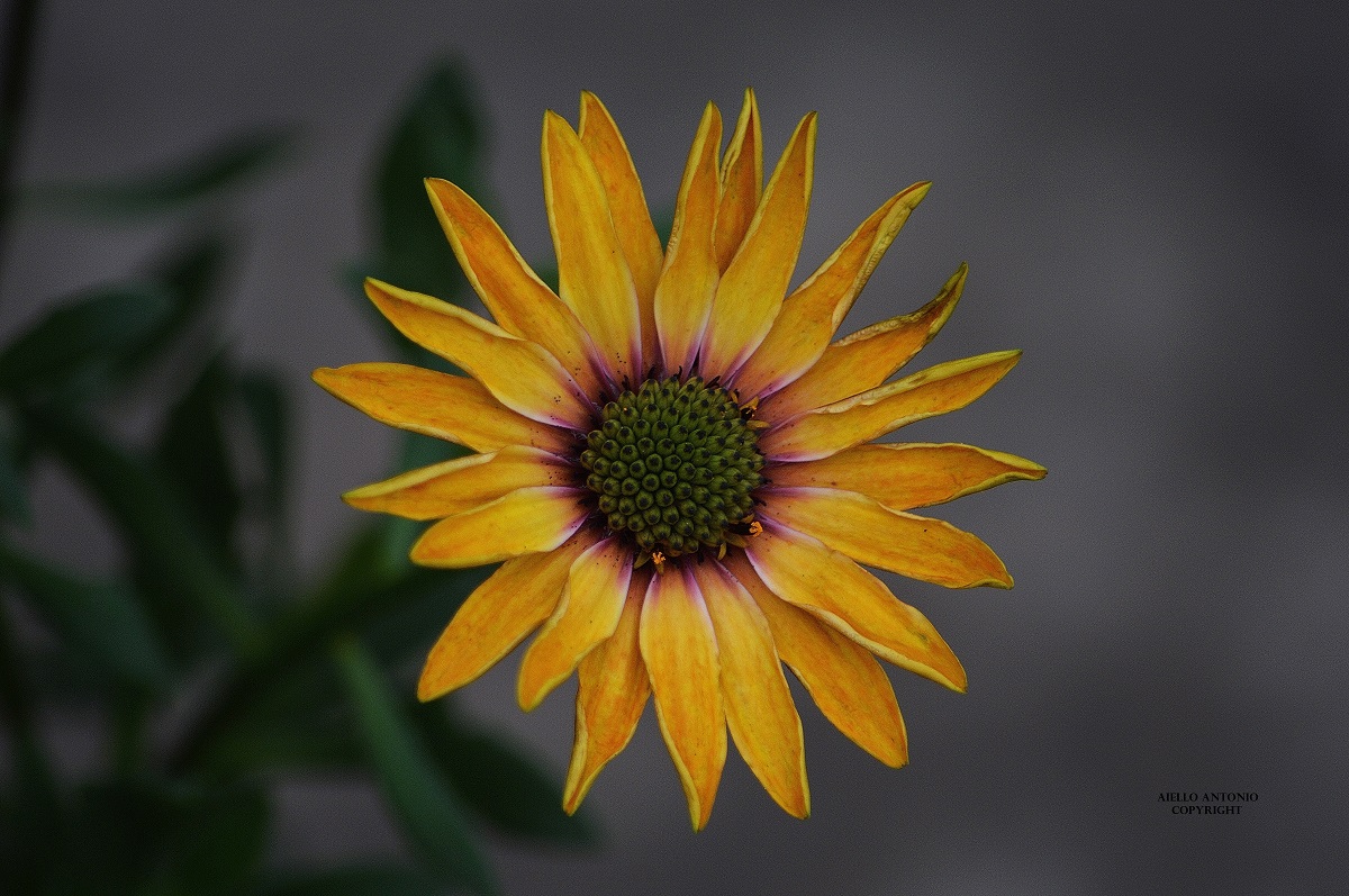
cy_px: 448
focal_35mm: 450
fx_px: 16842
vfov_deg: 3.0
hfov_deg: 4.6
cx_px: 674
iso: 250
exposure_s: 1/250
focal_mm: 300
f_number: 5.6
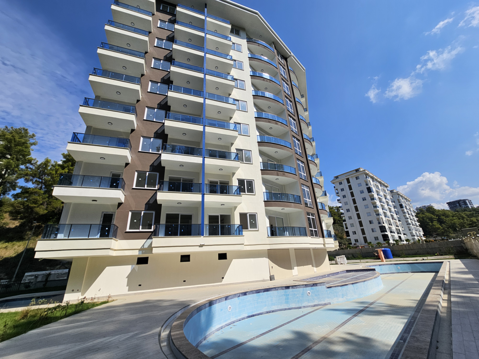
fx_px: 180
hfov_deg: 106.2
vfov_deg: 89.9
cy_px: 180
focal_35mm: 13
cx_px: 240
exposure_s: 1/4913
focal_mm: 2.2
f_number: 2.2
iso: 50
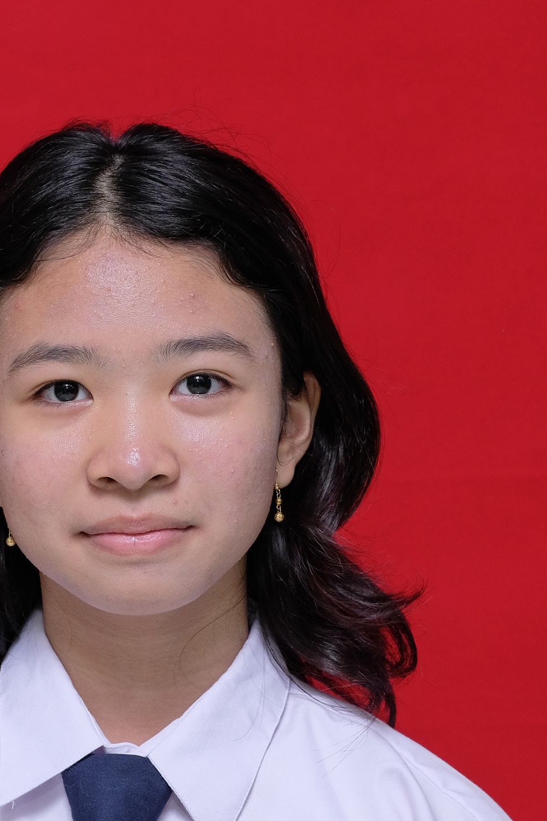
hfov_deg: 9.7
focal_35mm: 141
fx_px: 3214
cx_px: 131
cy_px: 588
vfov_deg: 14.5
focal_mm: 56
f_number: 4
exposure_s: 1/100
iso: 640
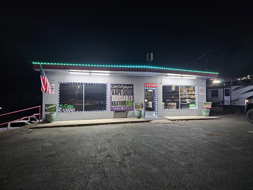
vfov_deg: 58.9
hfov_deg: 73.9
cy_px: 95
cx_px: 126
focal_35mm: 23
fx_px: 168
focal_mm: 6.3
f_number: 1.7
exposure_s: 1/40
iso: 500
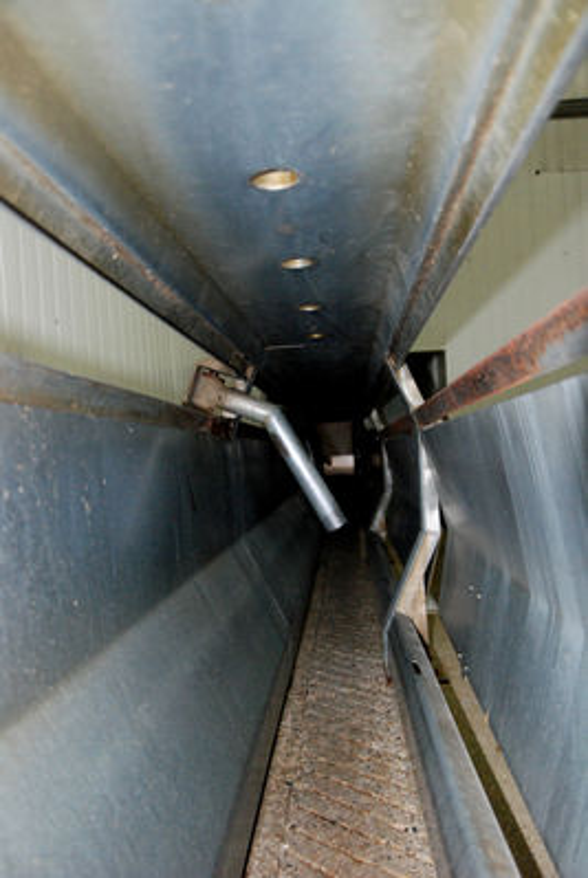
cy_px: 439
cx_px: 294
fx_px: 733
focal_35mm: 30
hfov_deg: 43.7
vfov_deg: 61.9
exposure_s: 1/30
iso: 1600
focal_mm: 20
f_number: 3.2
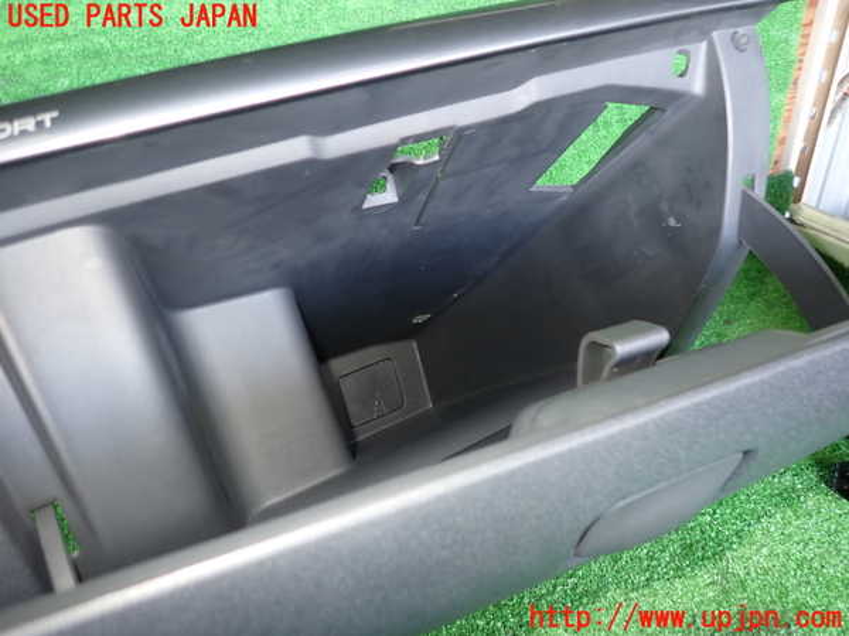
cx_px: 424
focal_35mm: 25
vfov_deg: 54.9
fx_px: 613
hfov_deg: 69.4
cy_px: 318
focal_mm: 4.5
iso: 200
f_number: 2
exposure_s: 1/30
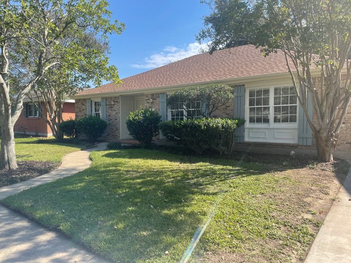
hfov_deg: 67.3
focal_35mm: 26
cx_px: 176
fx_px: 264
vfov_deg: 53.0
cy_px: 132
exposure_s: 1/1595
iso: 32
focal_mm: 4.2
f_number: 1.6
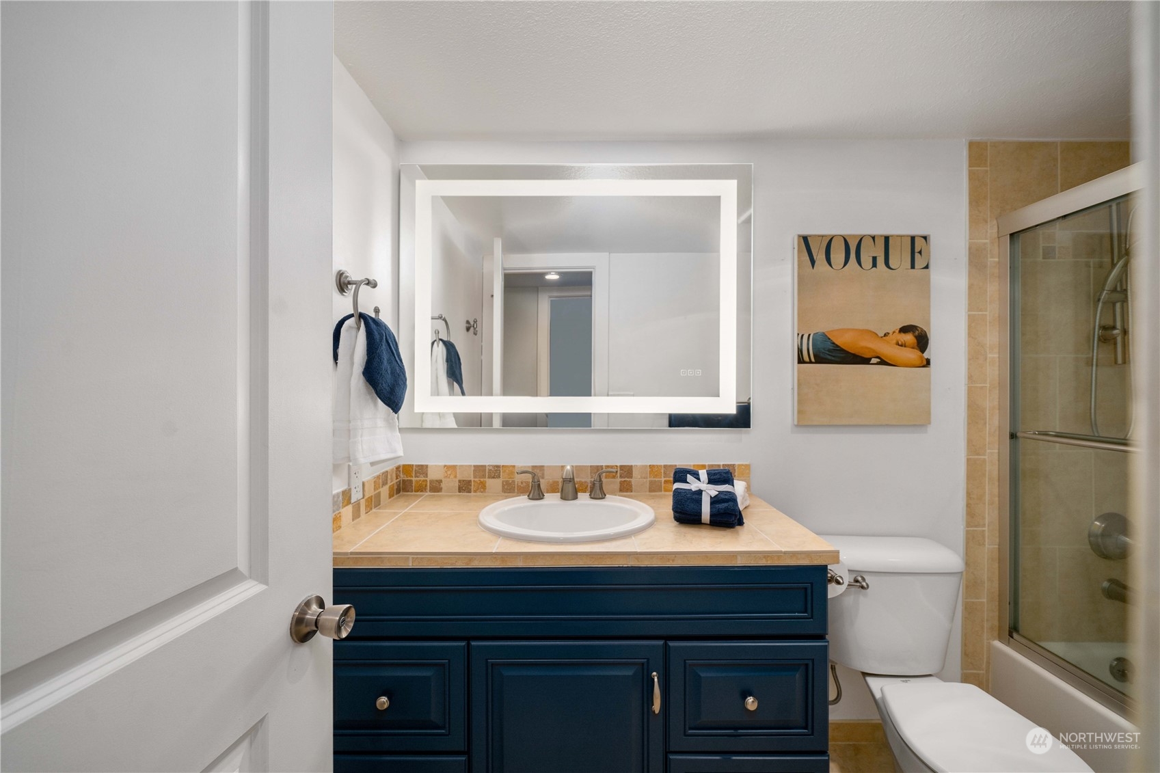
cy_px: 386
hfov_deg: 108.3
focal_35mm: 13
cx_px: 580
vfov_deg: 85.4
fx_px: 419
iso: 160
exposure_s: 1/30
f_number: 5.6
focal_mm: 13
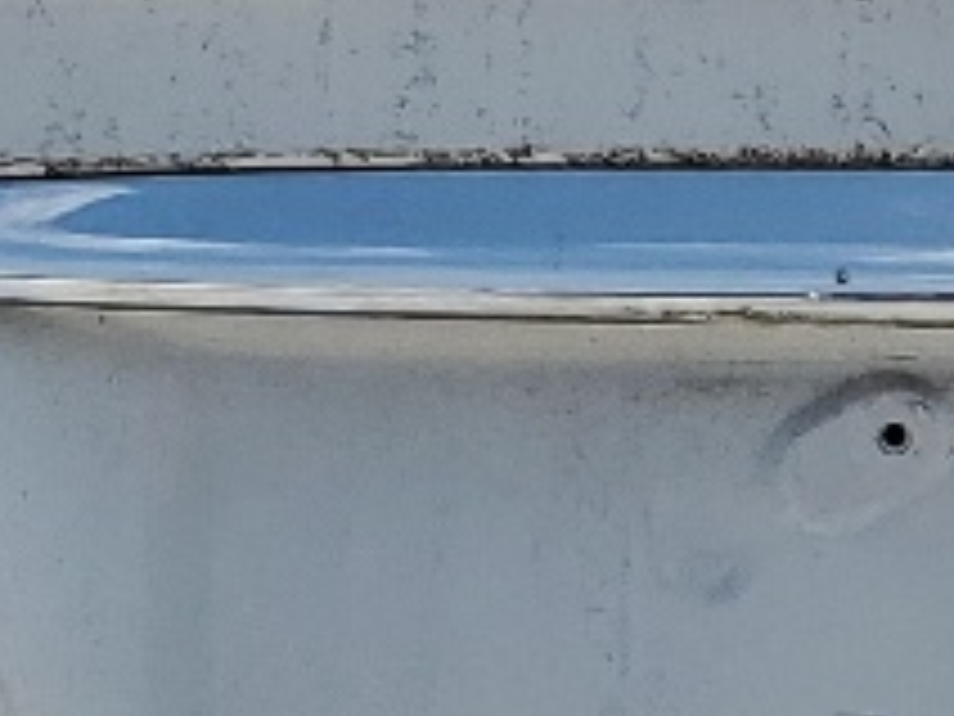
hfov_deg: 9.9
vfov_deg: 7.5
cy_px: 711
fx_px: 5402
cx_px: 1251
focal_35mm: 196
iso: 50
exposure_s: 1/5000
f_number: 1.5
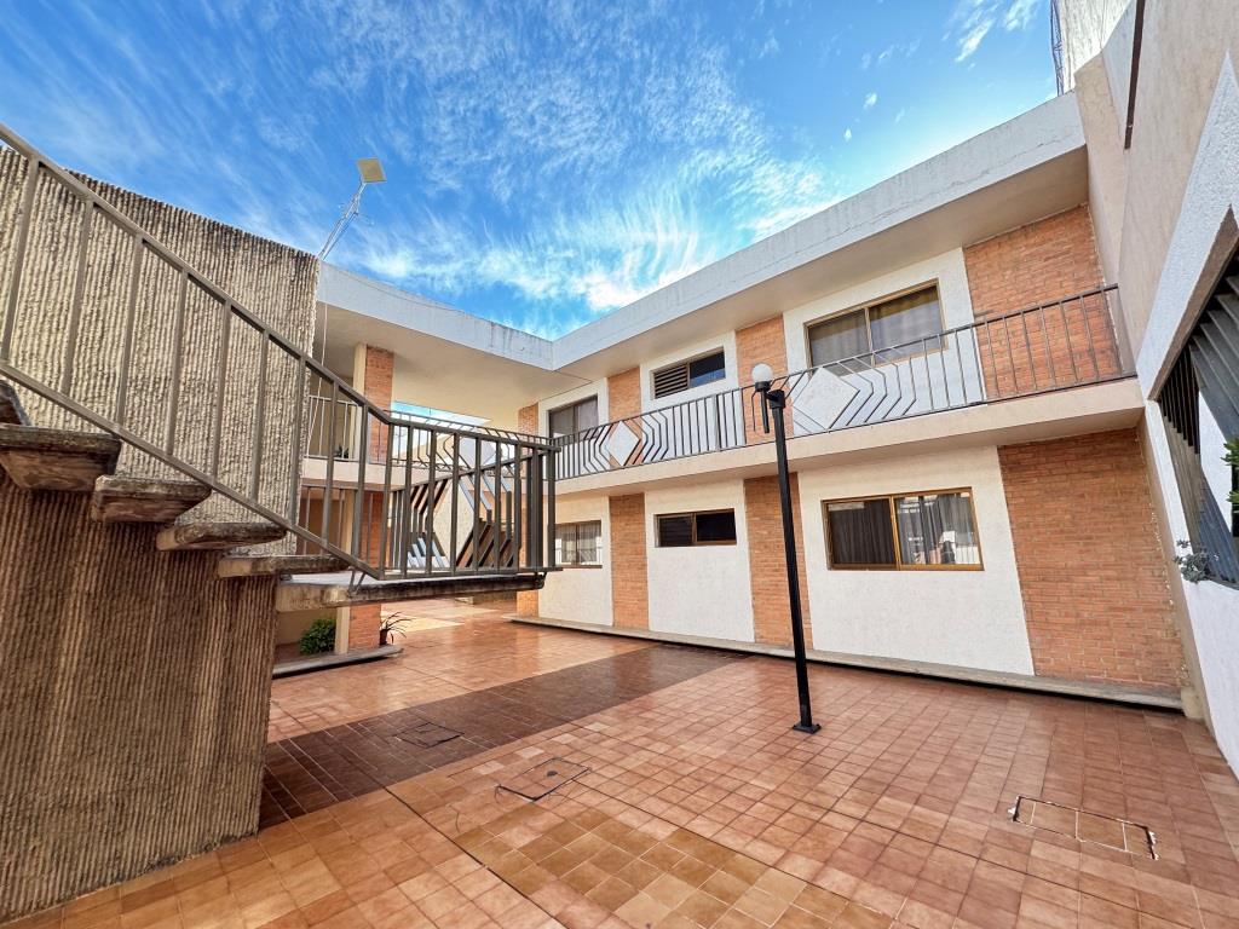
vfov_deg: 85.7
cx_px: 620
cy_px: 464
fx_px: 501
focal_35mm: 14
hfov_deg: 102.1
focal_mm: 2.22
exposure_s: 1/116
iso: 40
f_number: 2.2
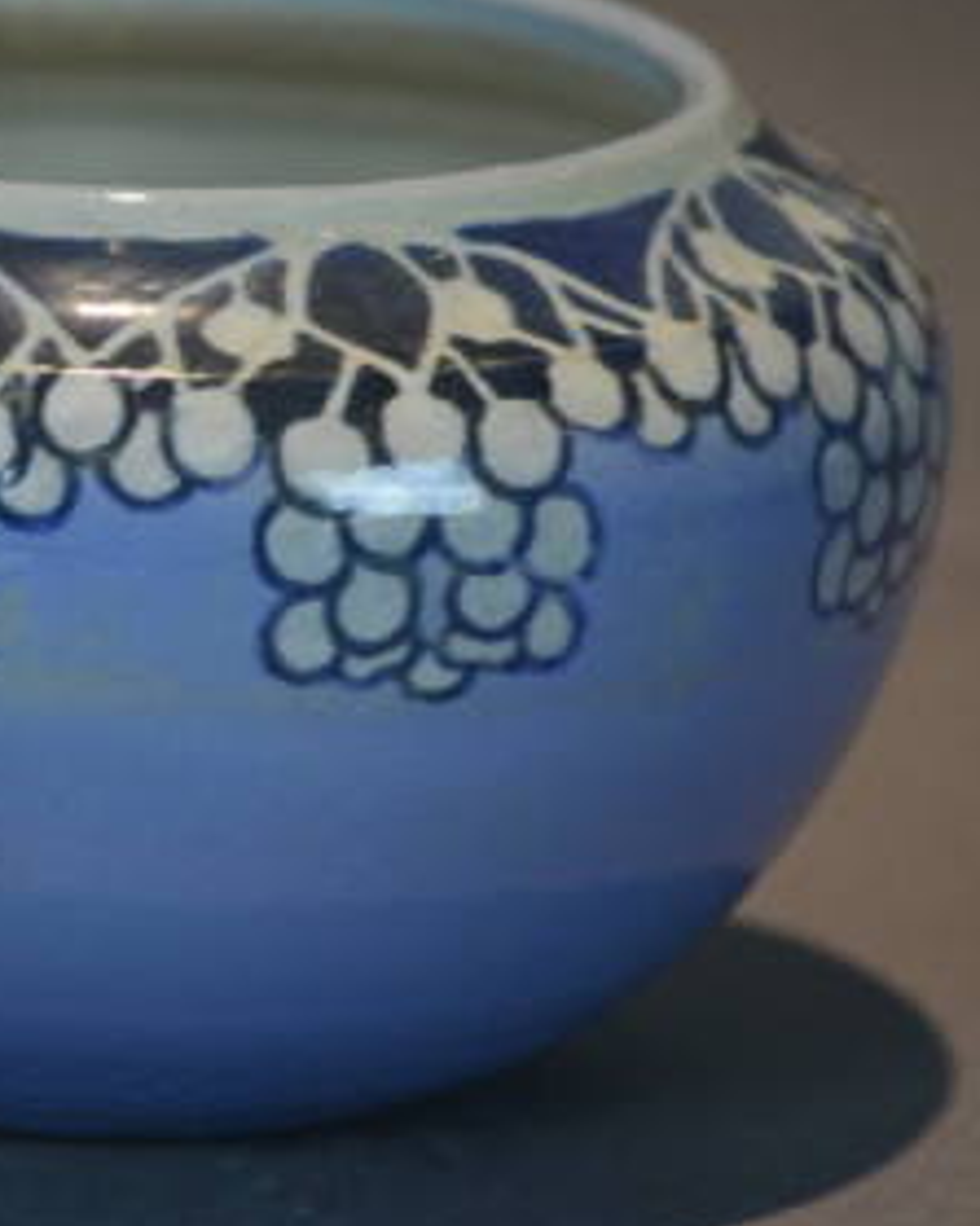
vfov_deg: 4.2
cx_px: 40
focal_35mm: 458
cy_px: 413
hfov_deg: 3.4
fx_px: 16614
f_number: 4.5
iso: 1250
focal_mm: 170
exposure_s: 1/160
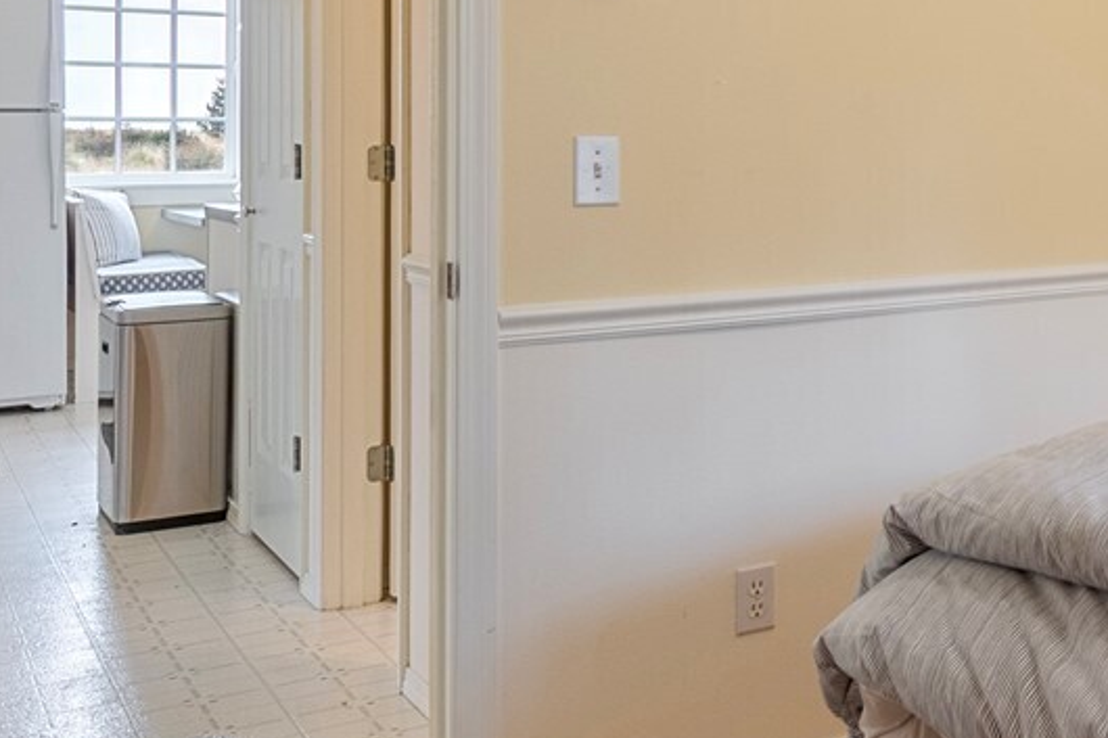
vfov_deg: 27.6
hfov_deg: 32.9
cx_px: 1366
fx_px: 1477
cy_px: 179
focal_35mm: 48
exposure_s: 1/2.5
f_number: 9
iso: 200
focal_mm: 10
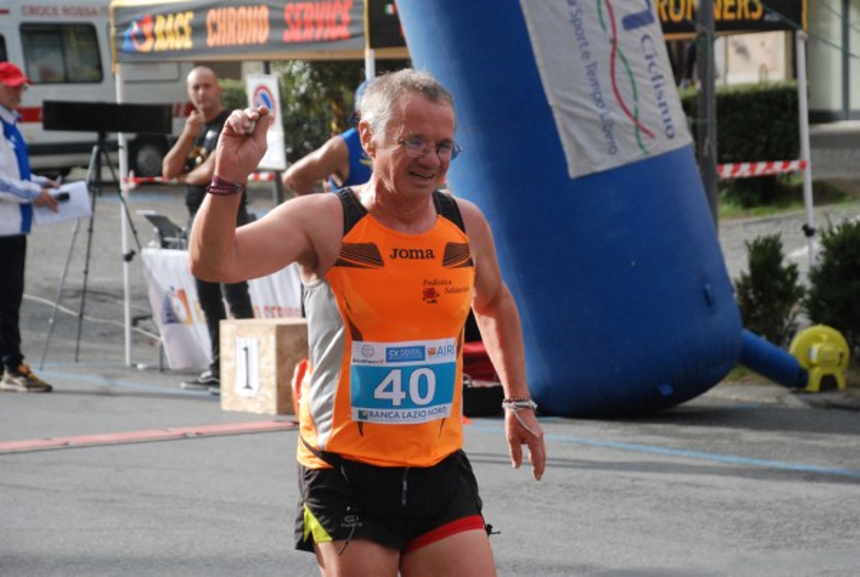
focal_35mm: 120
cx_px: 430
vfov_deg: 11.5
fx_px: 2873
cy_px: 288
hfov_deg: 17.0
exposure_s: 1/1000
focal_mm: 80
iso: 1000
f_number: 5.6
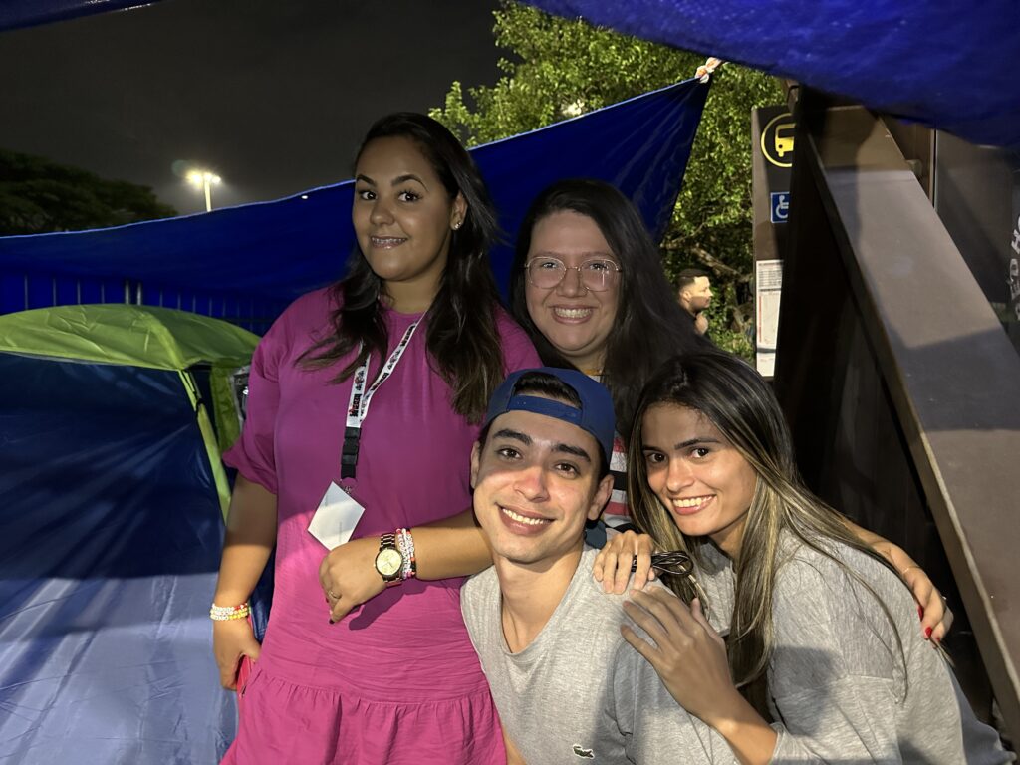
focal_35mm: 24
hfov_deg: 71.6
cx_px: 510
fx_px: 707
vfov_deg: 56.8
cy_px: 382
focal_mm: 6.86
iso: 1250
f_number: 1.78
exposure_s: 1/30
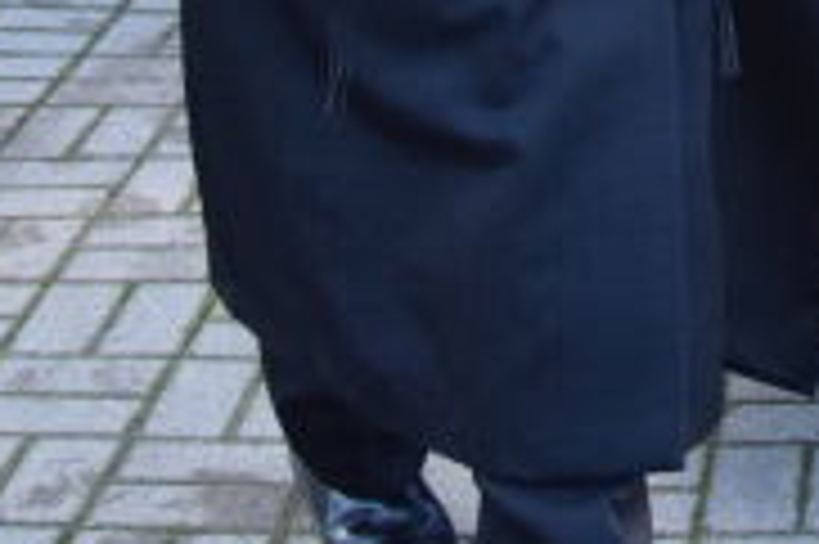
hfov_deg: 14.5
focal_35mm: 135
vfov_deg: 9.0
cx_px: 1102
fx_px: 3068
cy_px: -807
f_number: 4
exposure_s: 1/320
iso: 320
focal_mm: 24
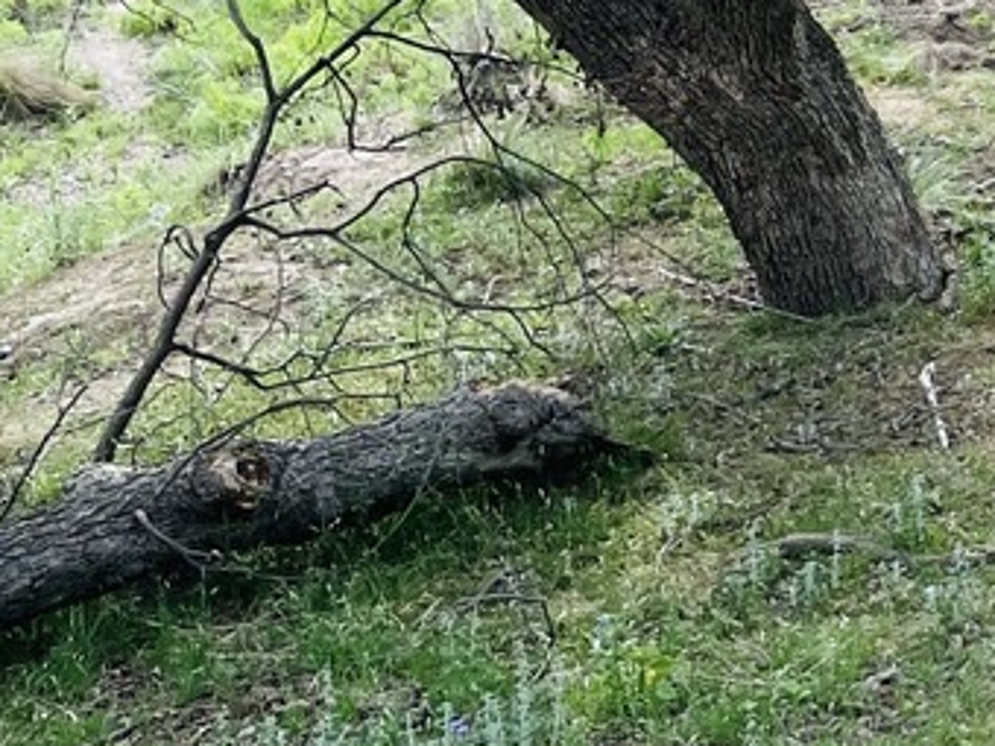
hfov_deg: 14.8
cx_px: 1955
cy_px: -345
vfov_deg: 12.8
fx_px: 3162
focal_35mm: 110
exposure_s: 1/596
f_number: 1.6
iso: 32
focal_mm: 4.2
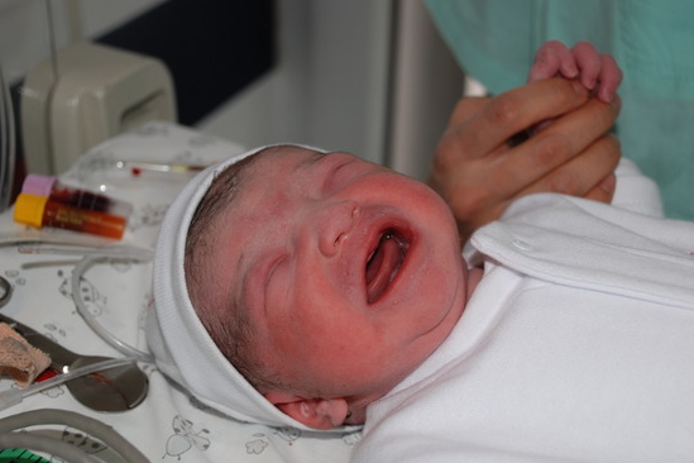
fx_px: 1349
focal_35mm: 70
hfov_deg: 28.8
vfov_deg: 19.5
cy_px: 254
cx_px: 369
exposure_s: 1/60
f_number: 4.5
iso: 200
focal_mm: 40
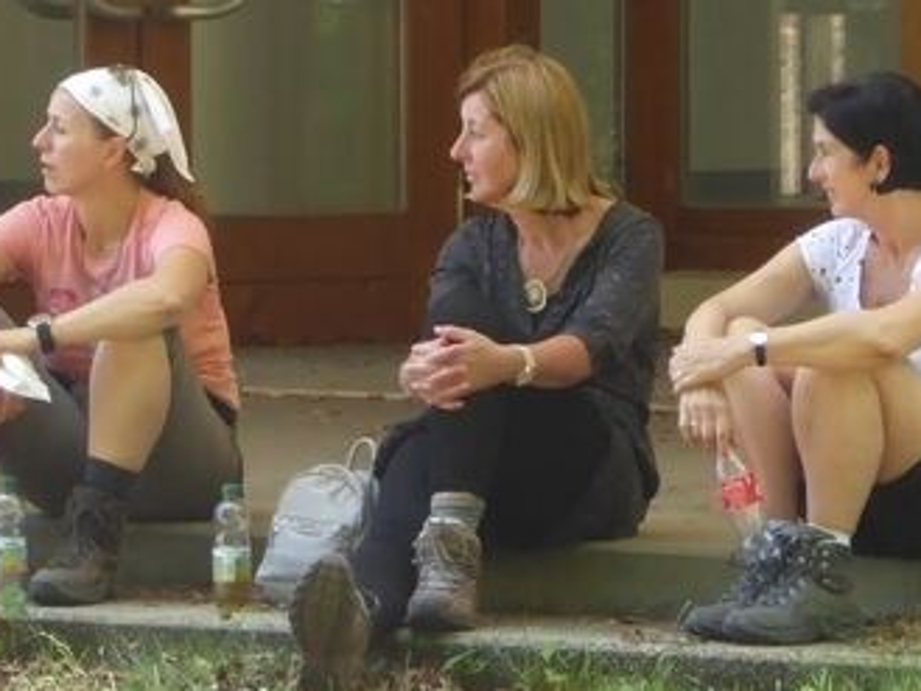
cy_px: -25
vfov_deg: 3.6
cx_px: -252
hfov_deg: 4.8
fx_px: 10913
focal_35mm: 410
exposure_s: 1/60
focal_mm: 24.2
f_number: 5.3
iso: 250
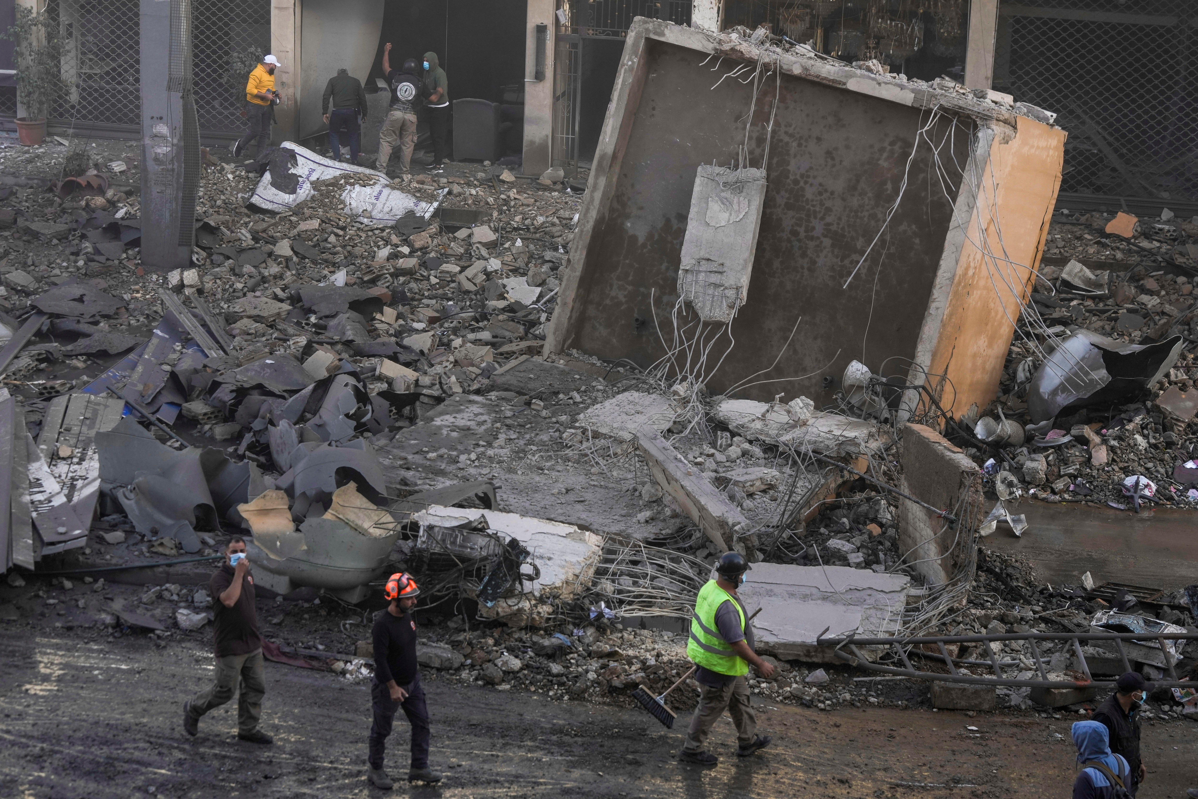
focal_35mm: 70
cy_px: 400
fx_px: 2329
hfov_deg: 28.8
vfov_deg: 19.5
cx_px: 599
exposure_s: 1/640
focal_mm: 70
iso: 400
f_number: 5.6
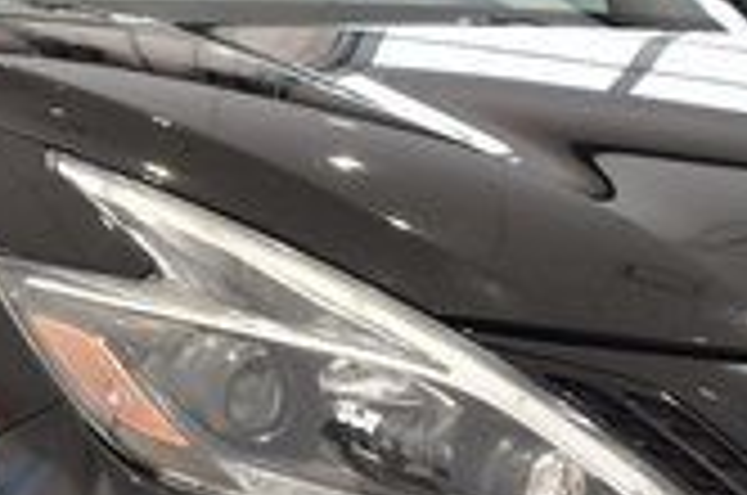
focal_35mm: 116
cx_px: 297
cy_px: 470
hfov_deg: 17.7
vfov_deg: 11.7
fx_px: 2402
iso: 250
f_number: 3.8
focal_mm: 20
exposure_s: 1/30
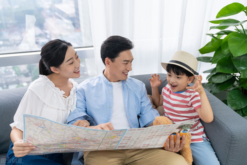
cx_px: 124
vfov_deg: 38.9
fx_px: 233
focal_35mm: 34
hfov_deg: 55.8
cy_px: 82
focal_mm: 34
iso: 400
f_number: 2.8
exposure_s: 1/100
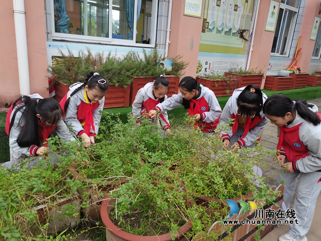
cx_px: 160
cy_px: 120
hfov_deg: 67.3
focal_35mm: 26
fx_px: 241
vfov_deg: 53.1
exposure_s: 1/100
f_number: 1.8
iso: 80
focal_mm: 5.58
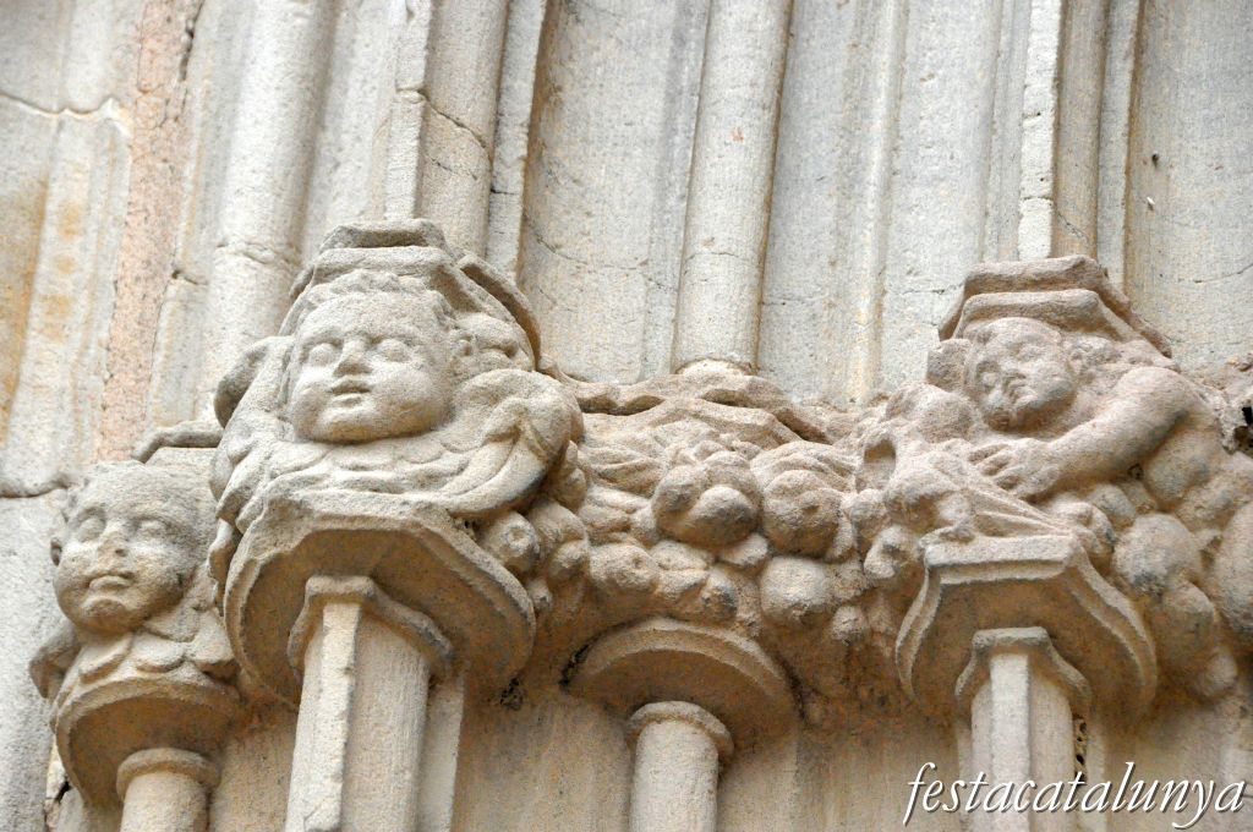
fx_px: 7039
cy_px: 416
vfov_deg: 6.8
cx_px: 626
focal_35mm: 202
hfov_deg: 10.2
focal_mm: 135
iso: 3200
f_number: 8
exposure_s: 1/1000
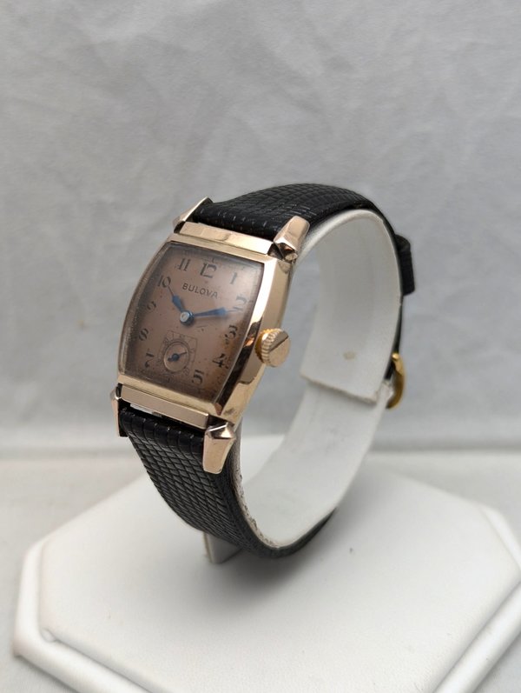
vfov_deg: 39.6
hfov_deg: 30.3
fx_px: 961
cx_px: 260
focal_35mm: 48
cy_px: 346
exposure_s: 1/60
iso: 62
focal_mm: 6.81
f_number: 1.85
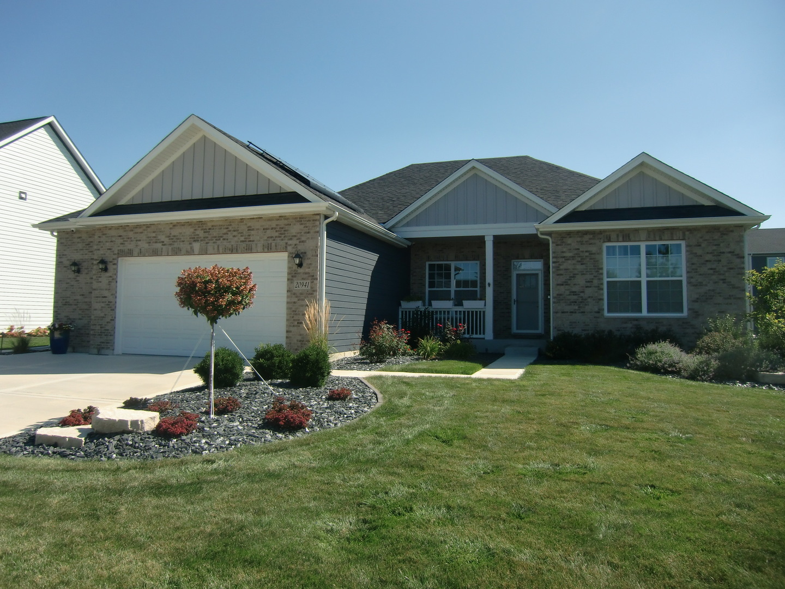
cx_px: 392
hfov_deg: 71.6
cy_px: 294
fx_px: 544
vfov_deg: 56.8
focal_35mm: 24
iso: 64
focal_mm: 4.3
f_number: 3.2
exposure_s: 1/1000
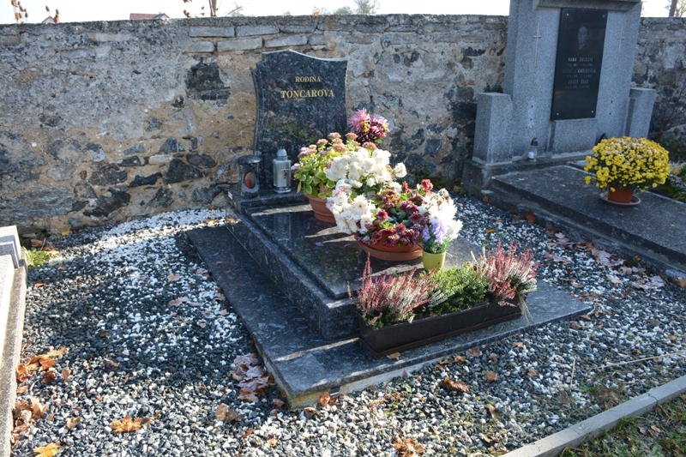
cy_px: 228
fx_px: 514
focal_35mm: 27
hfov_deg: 67.4
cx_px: 343
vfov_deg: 47.9
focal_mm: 18
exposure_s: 1/160
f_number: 6.3
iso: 200
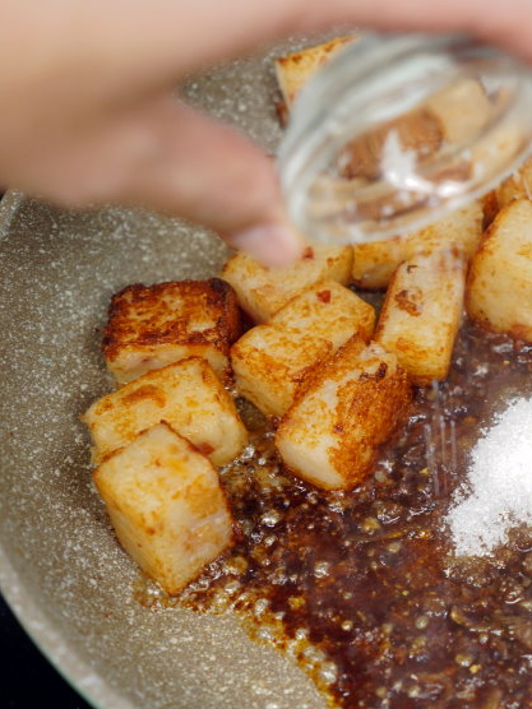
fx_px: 1414
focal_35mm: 69
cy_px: 356
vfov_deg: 28.2
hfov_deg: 20.6
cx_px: 541
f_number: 4.5
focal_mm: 47
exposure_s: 1/60
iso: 1000
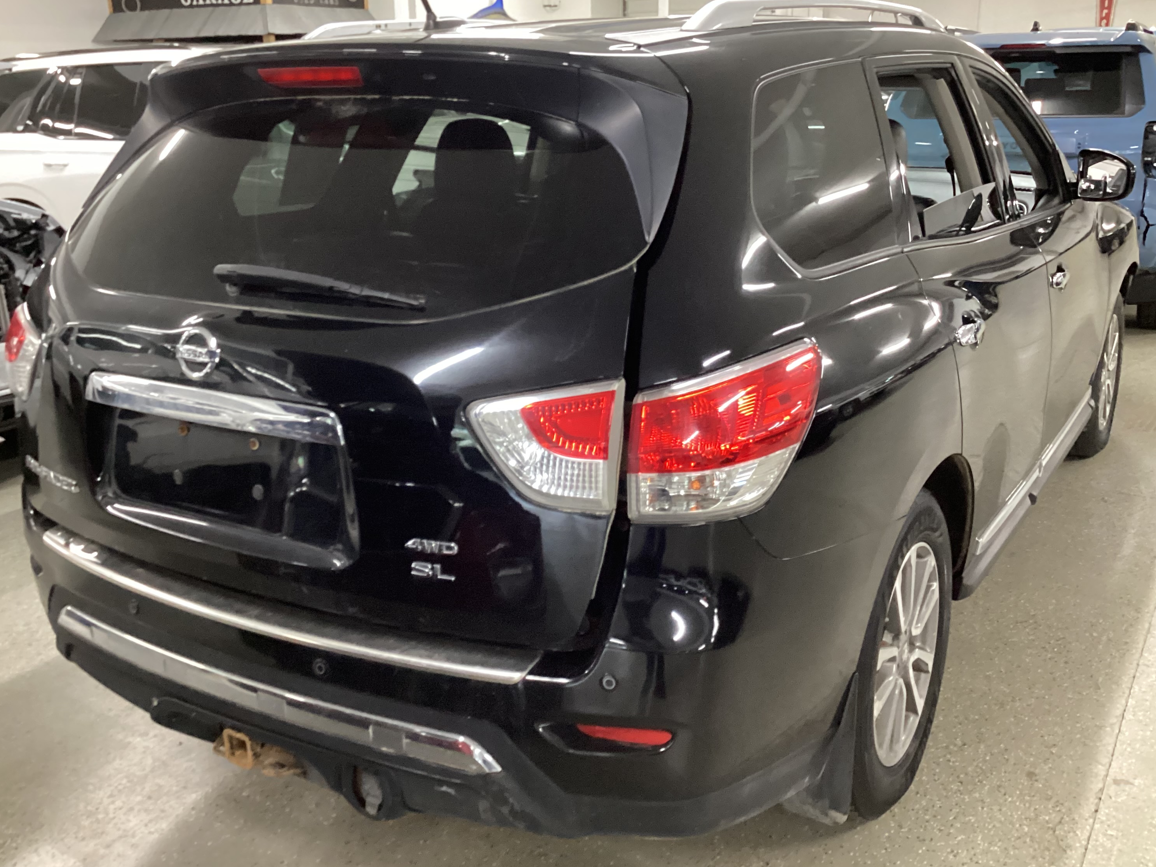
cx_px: 554
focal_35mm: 34
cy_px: 405
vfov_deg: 41.8
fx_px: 1135
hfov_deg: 53.9
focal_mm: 3.3
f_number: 2.4
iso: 400
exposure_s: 1/30
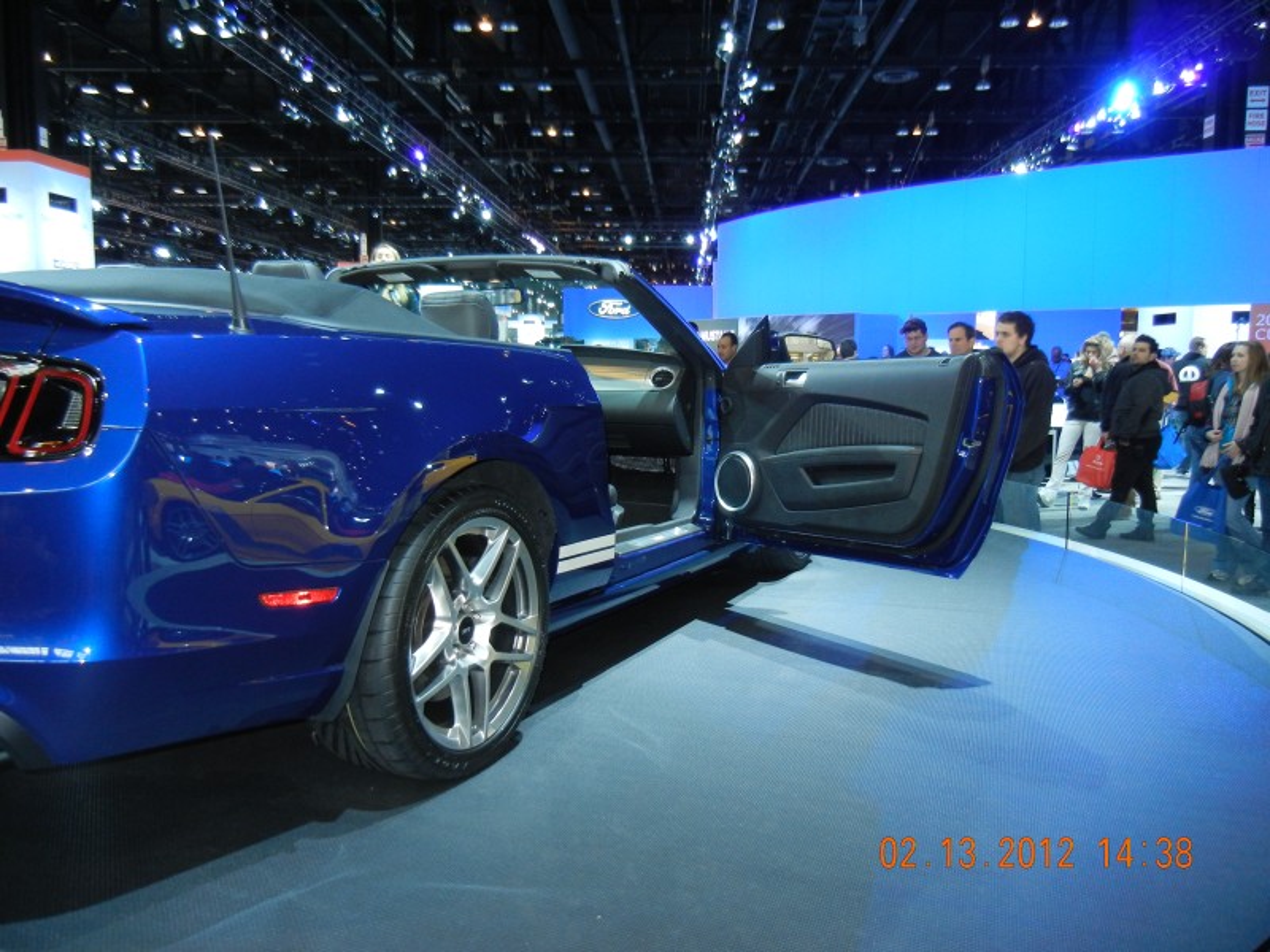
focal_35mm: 30
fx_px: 1101
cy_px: 476
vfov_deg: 46.8
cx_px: 635
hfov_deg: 60.0
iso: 400
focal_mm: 5.4
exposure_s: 1/30
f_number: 3.5
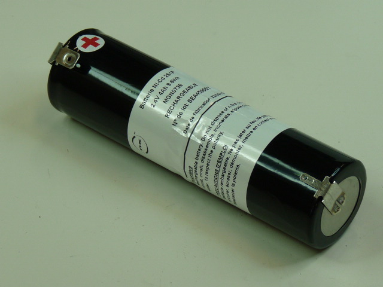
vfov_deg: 8.6
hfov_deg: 11.4
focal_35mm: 173
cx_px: 192
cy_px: 144
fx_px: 1914
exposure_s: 1/100
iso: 100
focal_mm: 17.4
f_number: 3.6
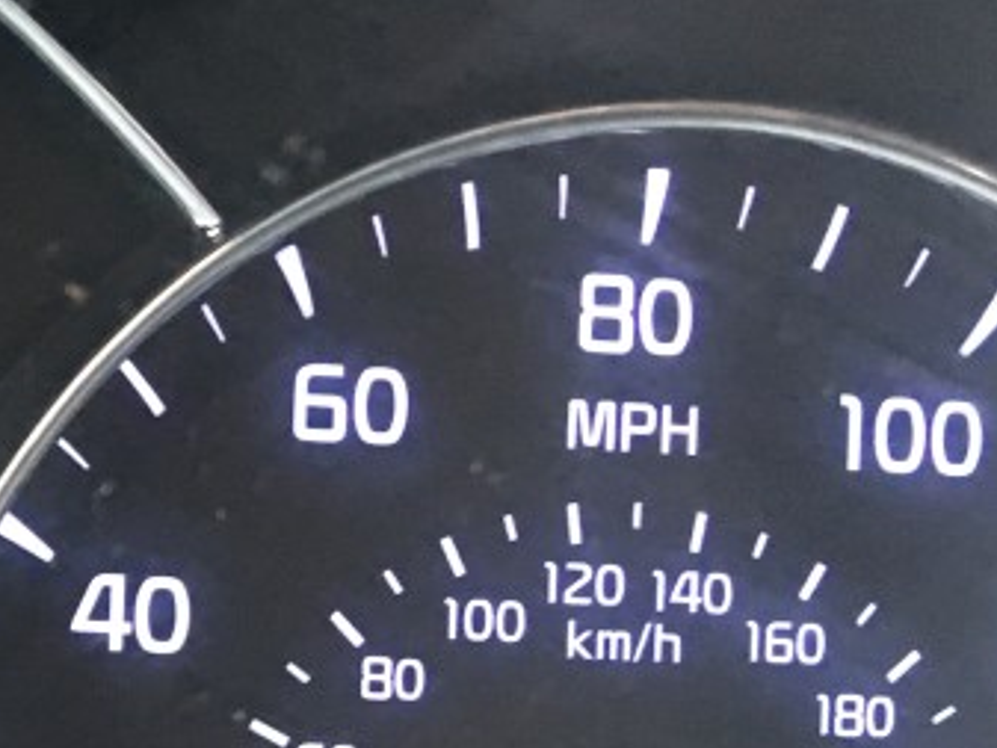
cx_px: -503
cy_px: 441
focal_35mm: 88
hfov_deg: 19.4
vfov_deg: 16.8
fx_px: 2535
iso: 200
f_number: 2.2
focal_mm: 4.15
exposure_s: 1/30
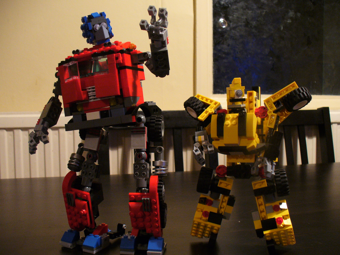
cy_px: 128
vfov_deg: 38.7
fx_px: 363
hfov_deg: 50.1
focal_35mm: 37
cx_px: 170
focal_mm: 6.1
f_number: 2.8
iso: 200
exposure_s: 1/8
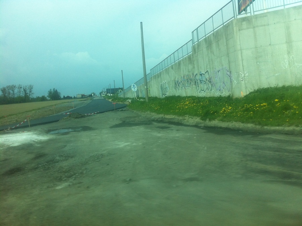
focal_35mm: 35
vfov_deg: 40.6
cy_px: 113
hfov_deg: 52.7
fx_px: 305
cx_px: 151
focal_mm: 3.85
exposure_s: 1/402
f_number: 2.8
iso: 80
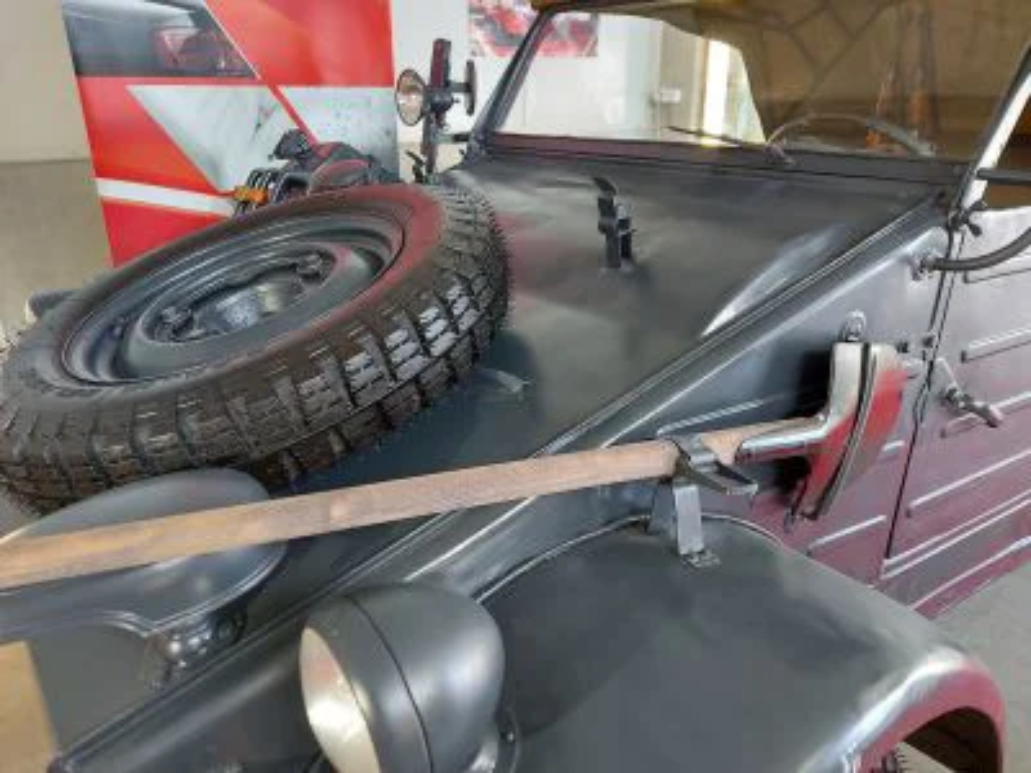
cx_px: 516
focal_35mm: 24
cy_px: 386
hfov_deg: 71.6
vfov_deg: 56.8
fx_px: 715
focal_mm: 5.23
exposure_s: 1/50
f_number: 1.8
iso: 200
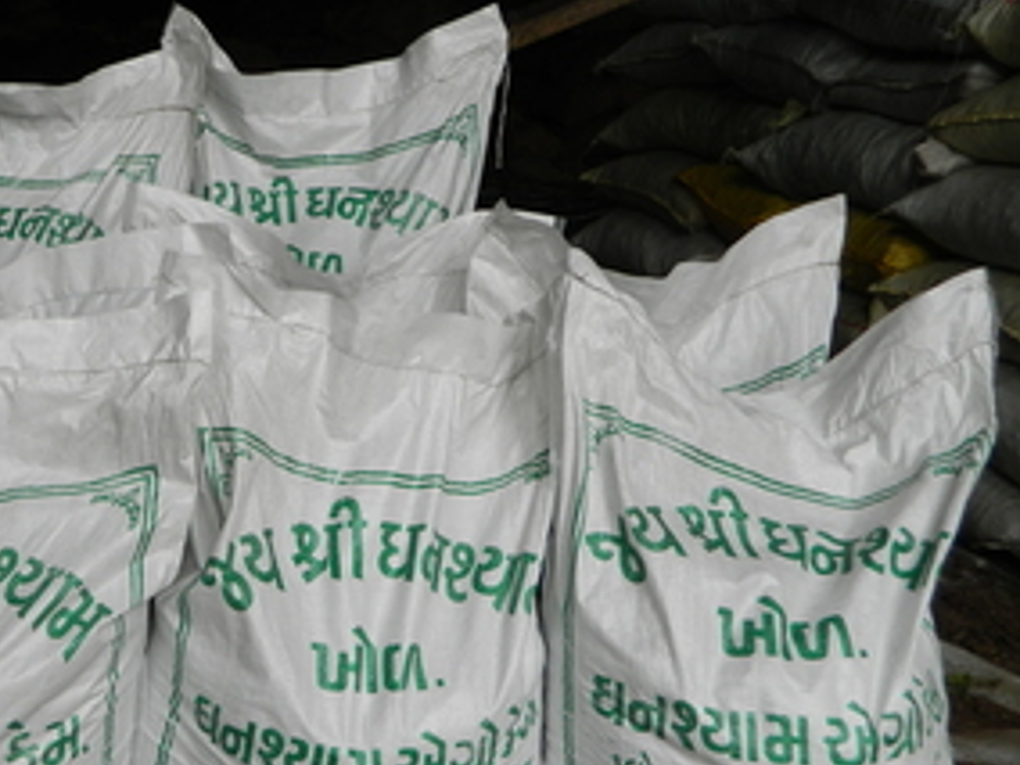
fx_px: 1297
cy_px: 426
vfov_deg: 32.8
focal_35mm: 44
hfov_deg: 40.6
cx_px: 158
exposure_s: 1/200
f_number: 3.1
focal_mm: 4.5
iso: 80
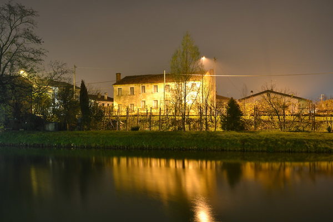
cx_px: 166
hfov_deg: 53.1
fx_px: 333
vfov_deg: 36.9
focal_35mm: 36
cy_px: 111
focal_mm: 24
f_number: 8
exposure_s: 25
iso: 400
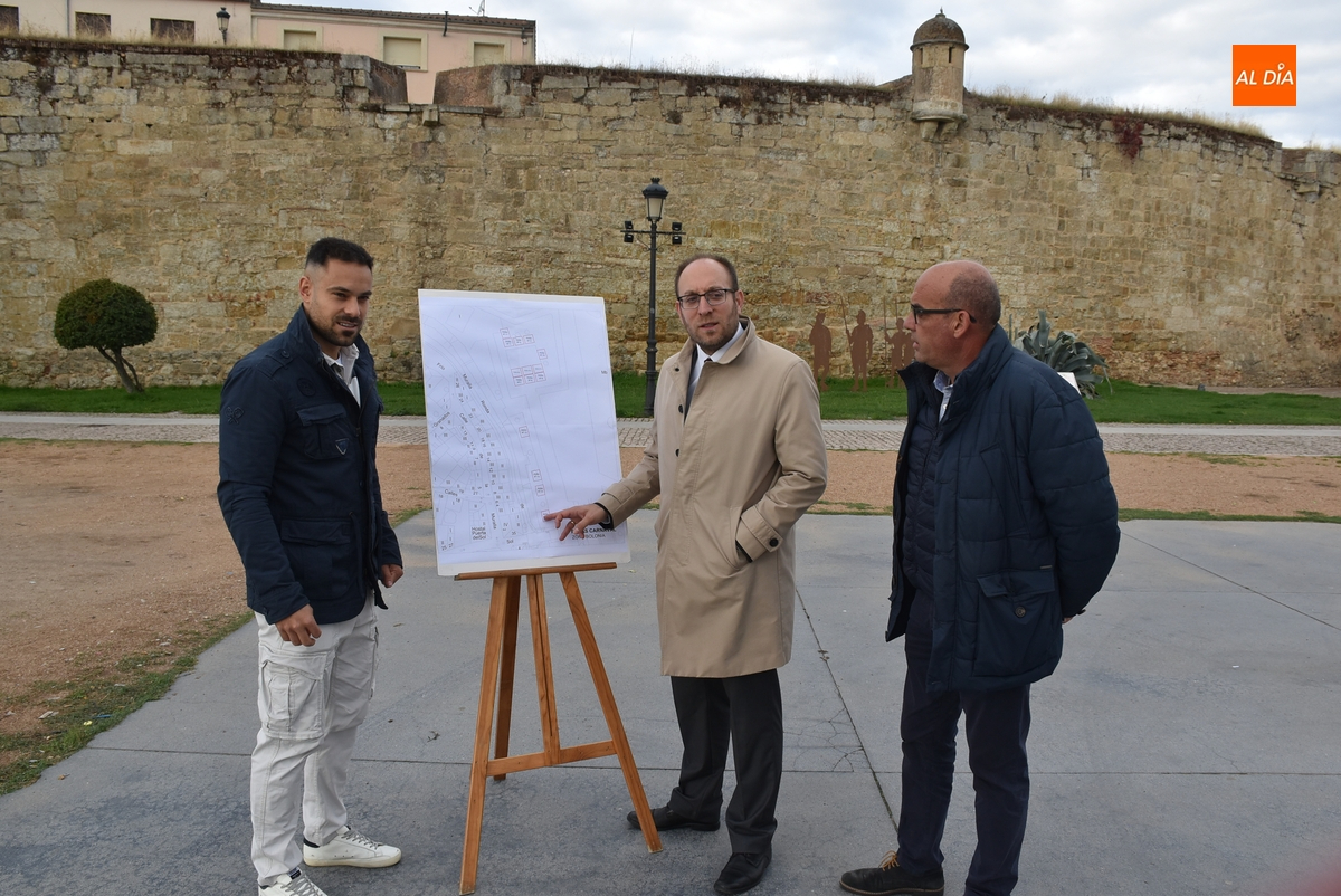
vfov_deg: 48.0
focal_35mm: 27
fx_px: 1006
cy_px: 448
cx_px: 670
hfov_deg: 67.3
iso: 400
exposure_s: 1/250
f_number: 8
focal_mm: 18
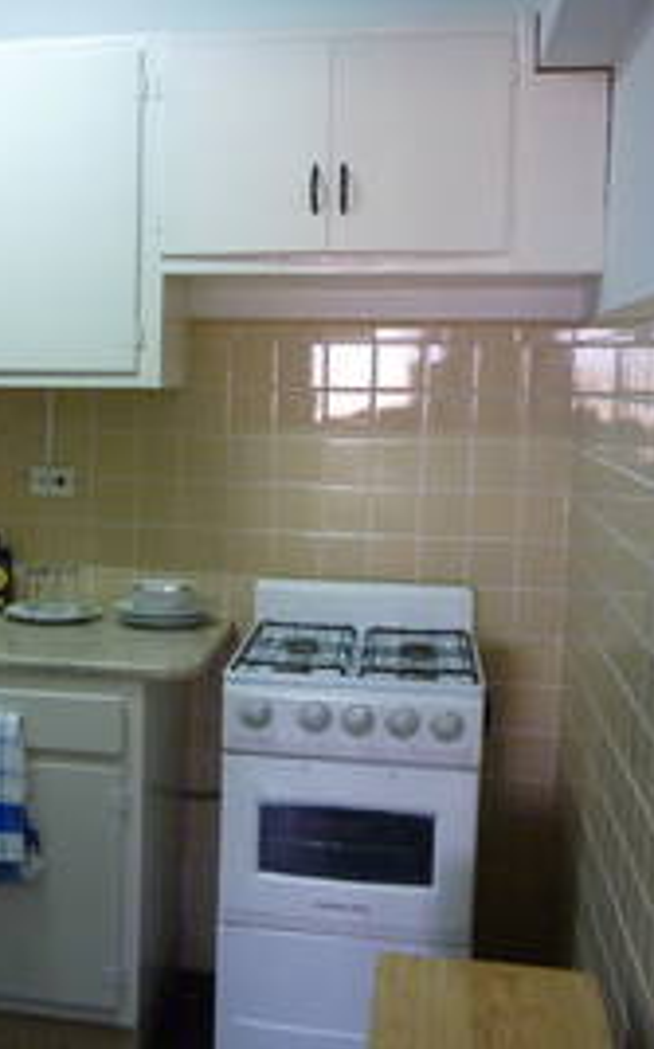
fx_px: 1343
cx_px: 55
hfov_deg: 26.4
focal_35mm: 47
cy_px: 524
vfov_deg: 42.7
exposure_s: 1/25
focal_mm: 5.5
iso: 400
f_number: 2.8
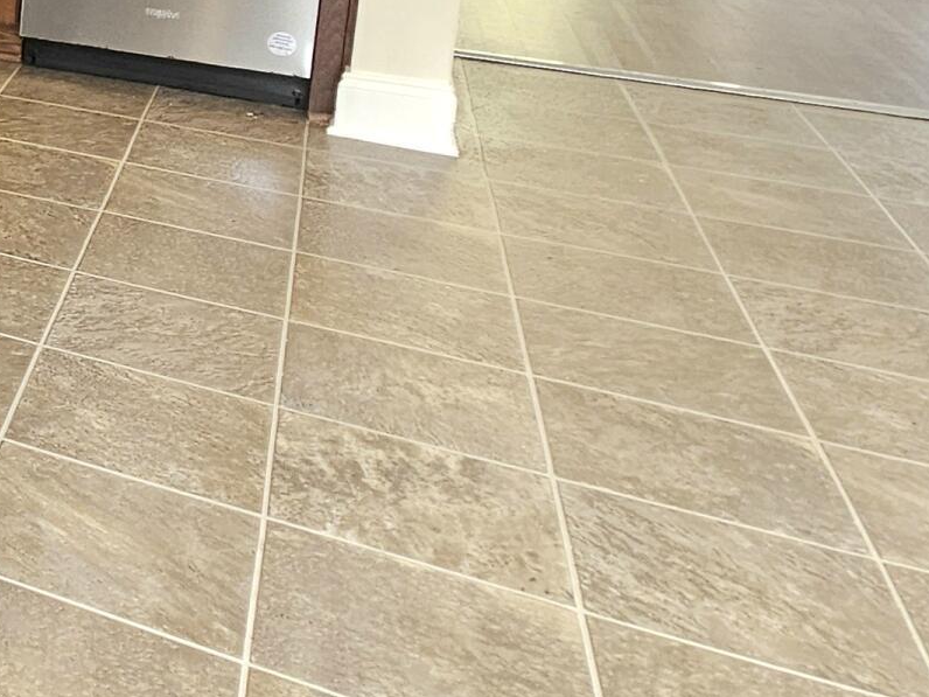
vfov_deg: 26.5
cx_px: -619
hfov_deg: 24.5
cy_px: -132
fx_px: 1315
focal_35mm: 49
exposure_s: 1/60.2
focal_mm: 2.2
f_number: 2.2
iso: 160
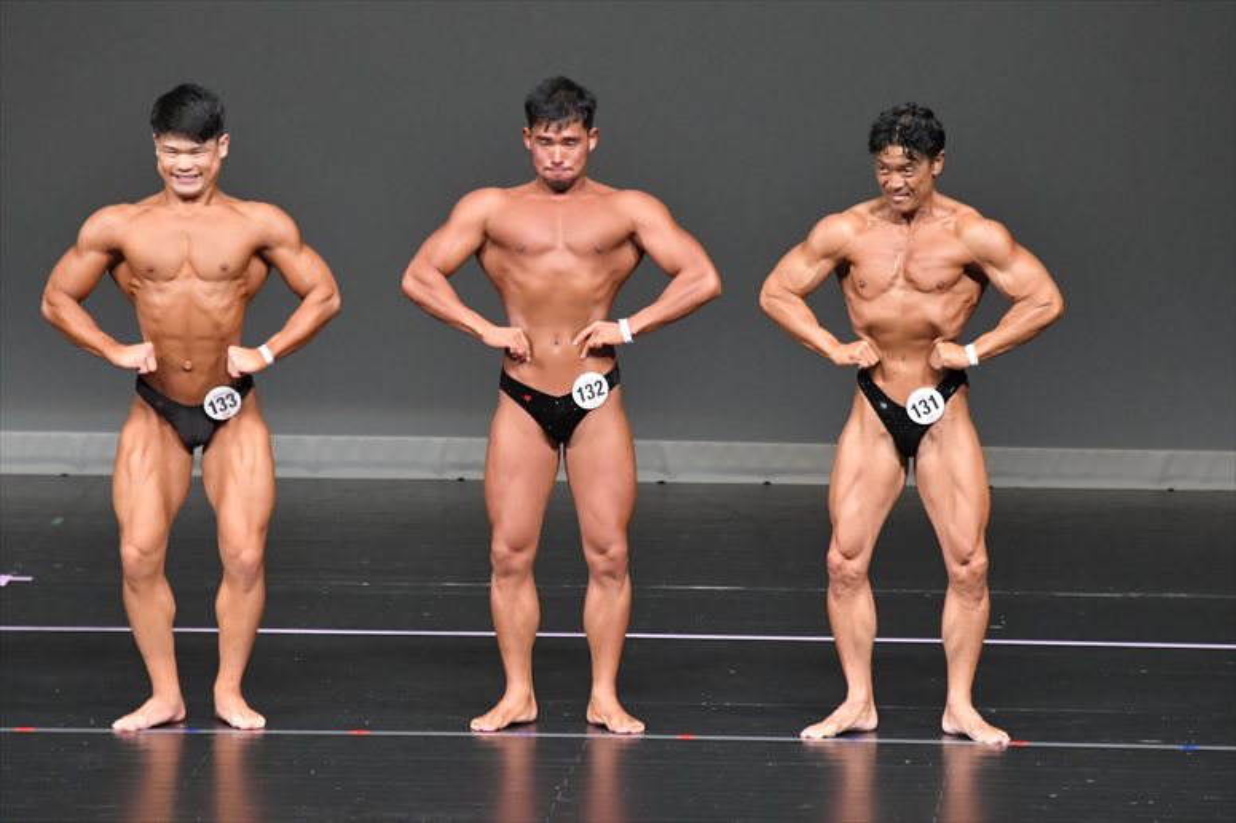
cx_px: 618
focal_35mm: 315
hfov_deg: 6.5
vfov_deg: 4.4
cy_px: 412
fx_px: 10810
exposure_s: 1/400
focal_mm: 210
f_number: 5.6
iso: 5000
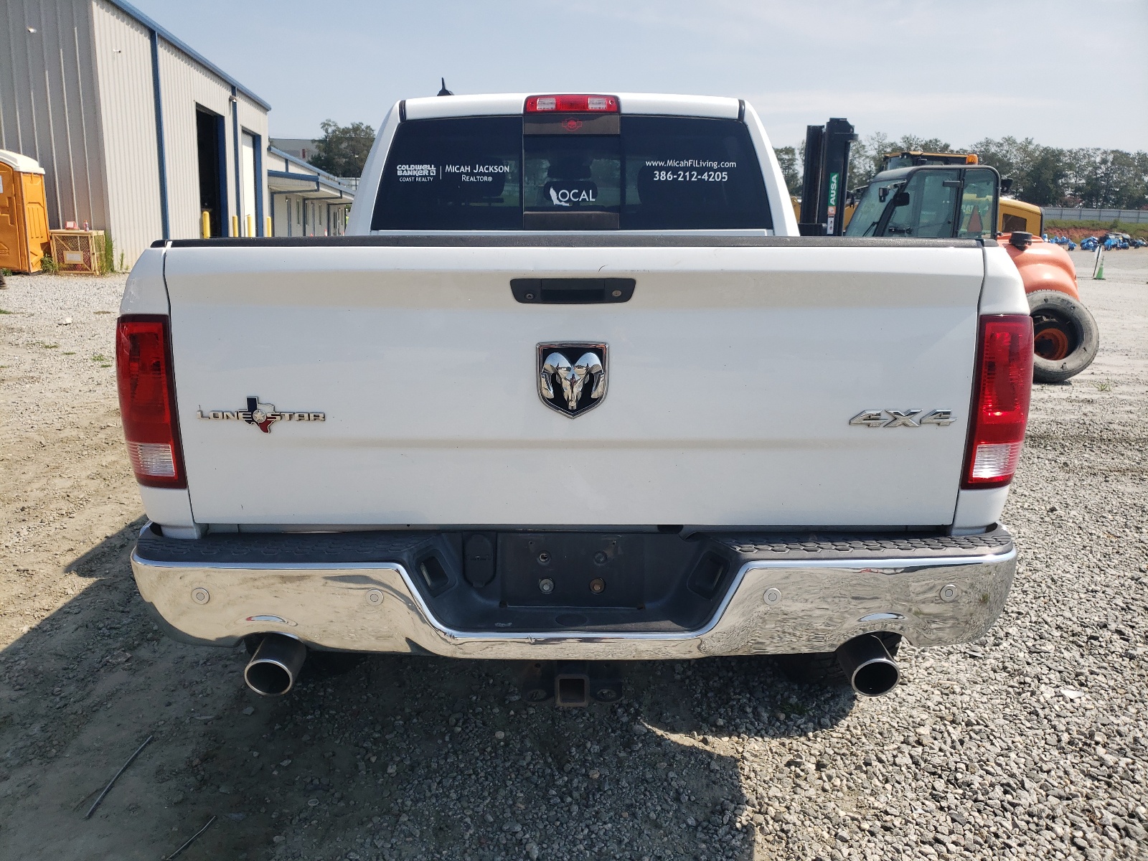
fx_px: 862
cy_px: 430
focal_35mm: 26
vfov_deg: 53.1
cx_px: 574
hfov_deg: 67.3
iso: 50
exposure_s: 1/2500
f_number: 1.5
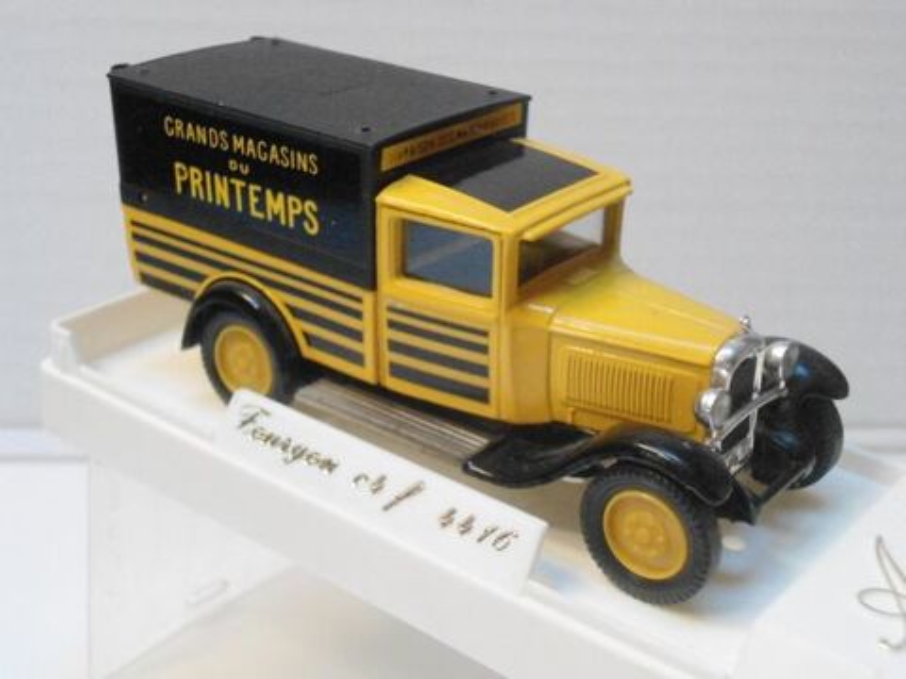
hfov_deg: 36.2
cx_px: 453
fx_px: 1387
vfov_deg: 27.5
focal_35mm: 53
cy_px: 340
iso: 800
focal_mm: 9.5
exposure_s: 1/160
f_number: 3.9
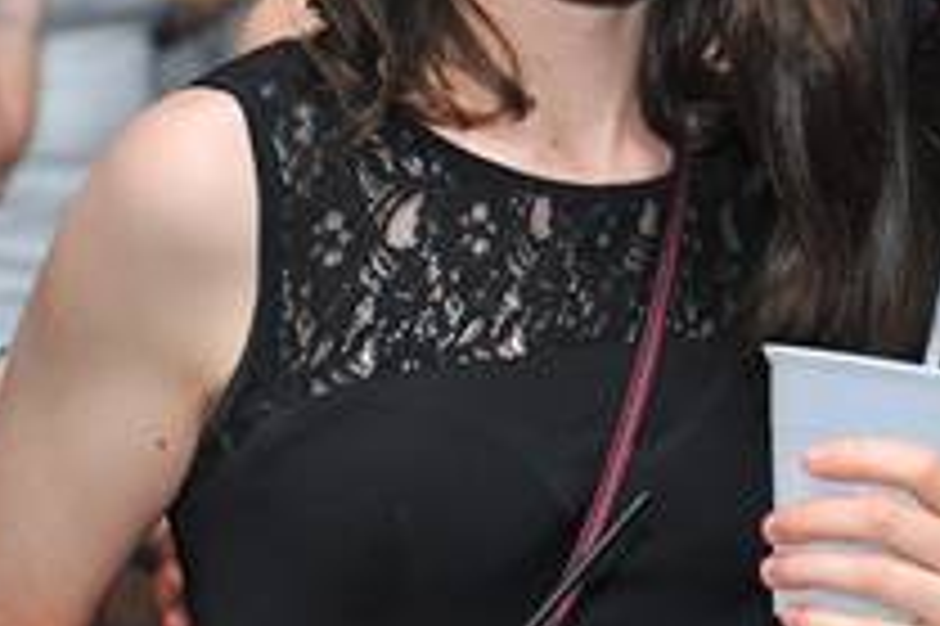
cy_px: -95
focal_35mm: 174
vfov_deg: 7.8
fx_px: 4540
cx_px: 751
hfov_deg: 11.8
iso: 1250
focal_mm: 66
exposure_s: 1/100
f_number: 5
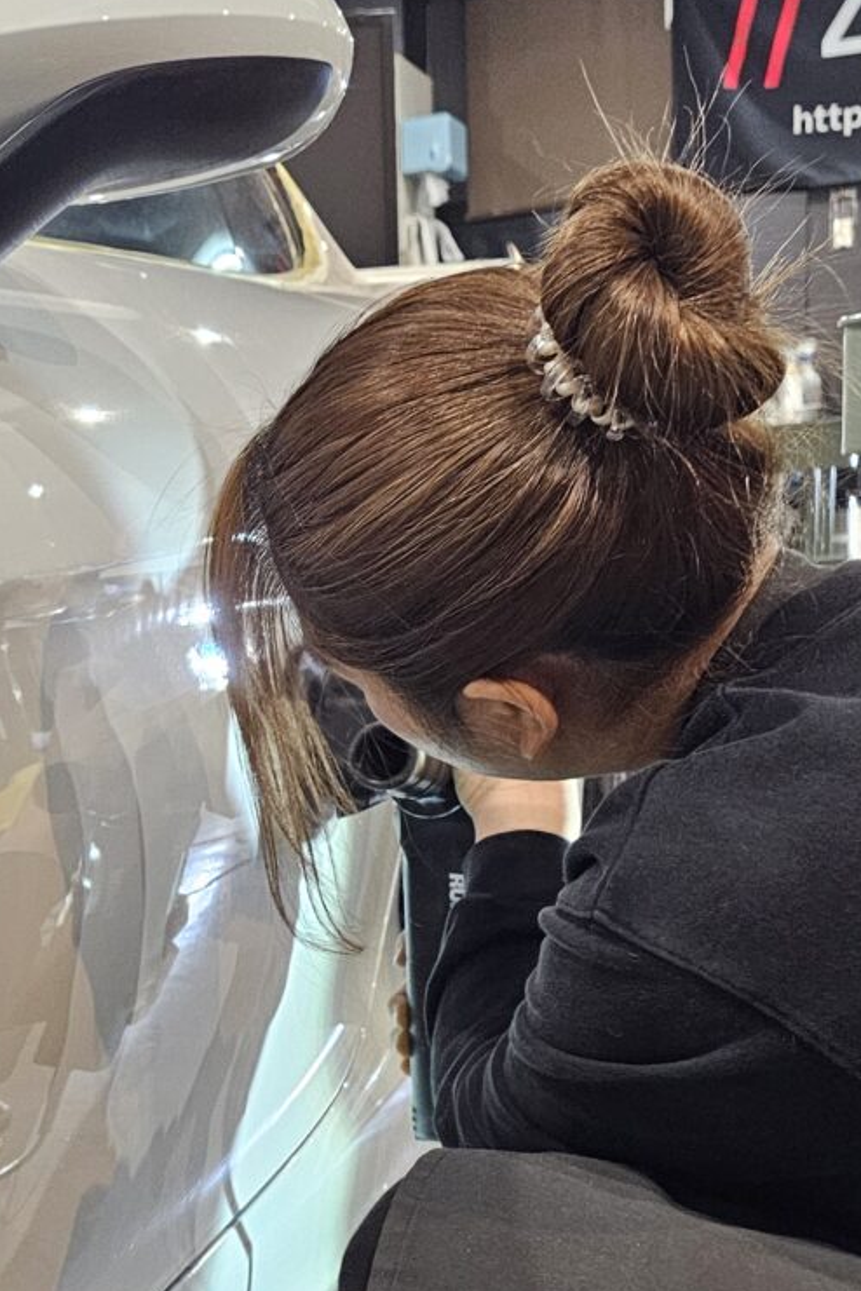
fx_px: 2224
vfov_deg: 31.5
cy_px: 1035
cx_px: -295
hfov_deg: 19.9
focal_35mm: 62
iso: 500
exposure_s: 1/100
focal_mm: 6.3
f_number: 1.7
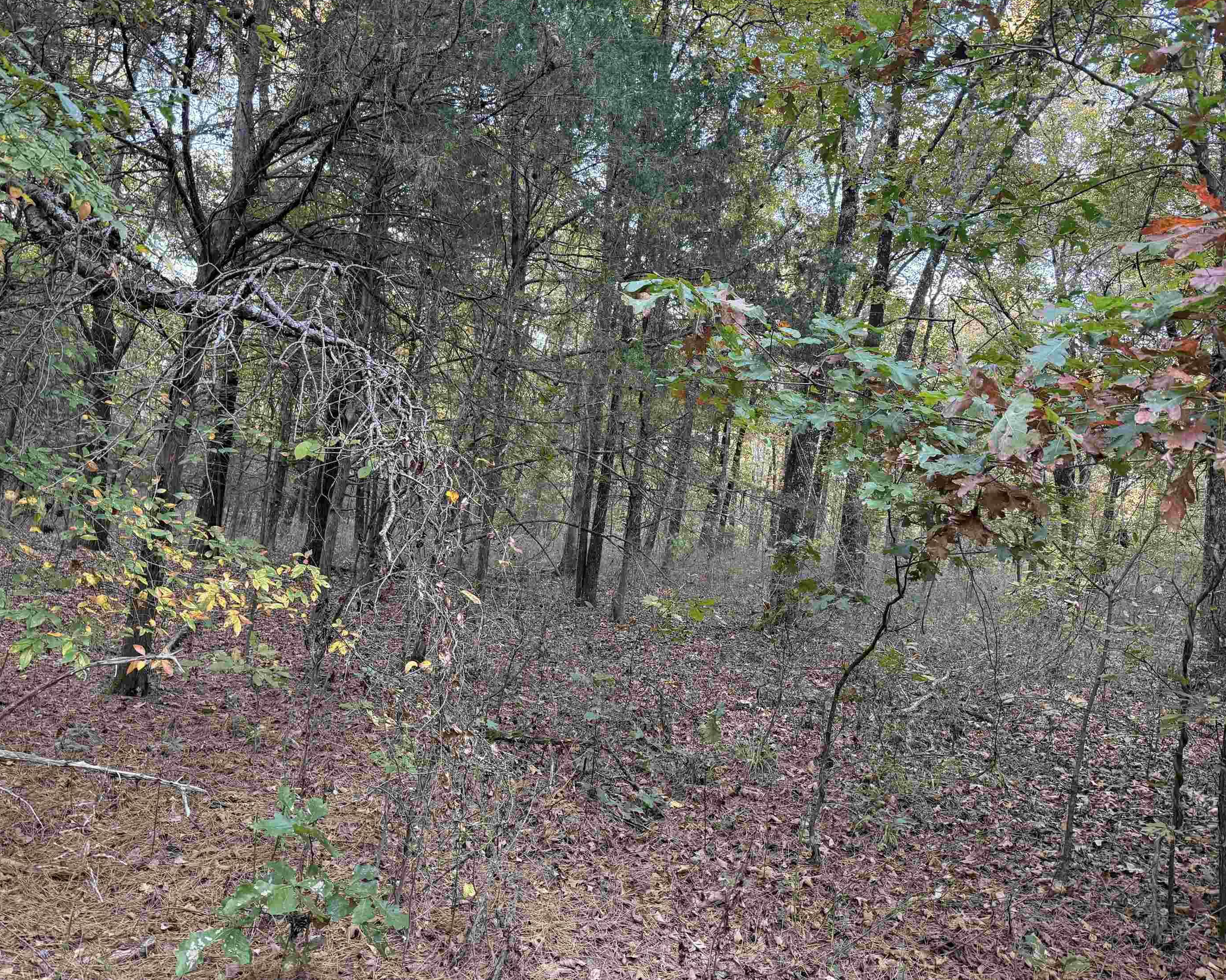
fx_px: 943
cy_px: 497
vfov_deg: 54.9
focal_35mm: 26
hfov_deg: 65.9
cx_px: 551
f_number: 1.78
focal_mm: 6.76
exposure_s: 1/60
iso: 200
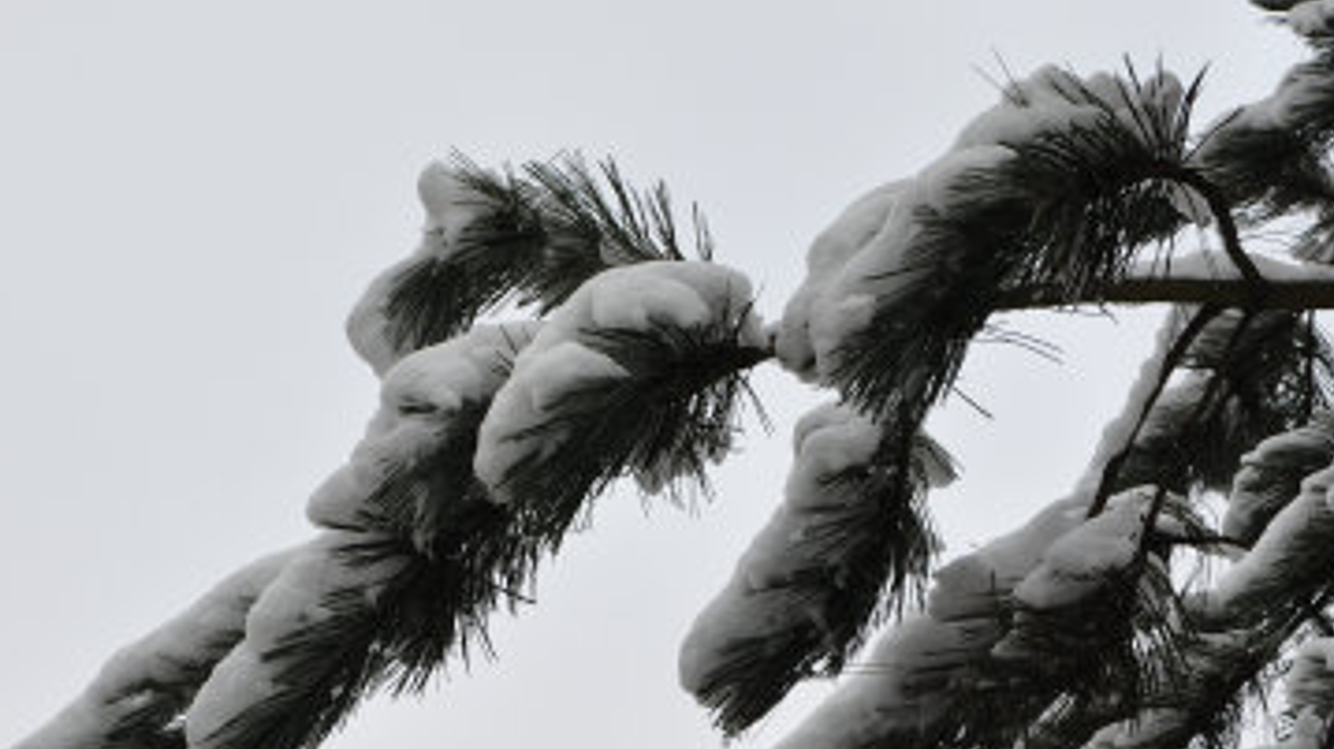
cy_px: 302
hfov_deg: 20.9
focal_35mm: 102
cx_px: 525
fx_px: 3606
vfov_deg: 11.9
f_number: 10
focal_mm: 38
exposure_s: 1/160
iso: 200
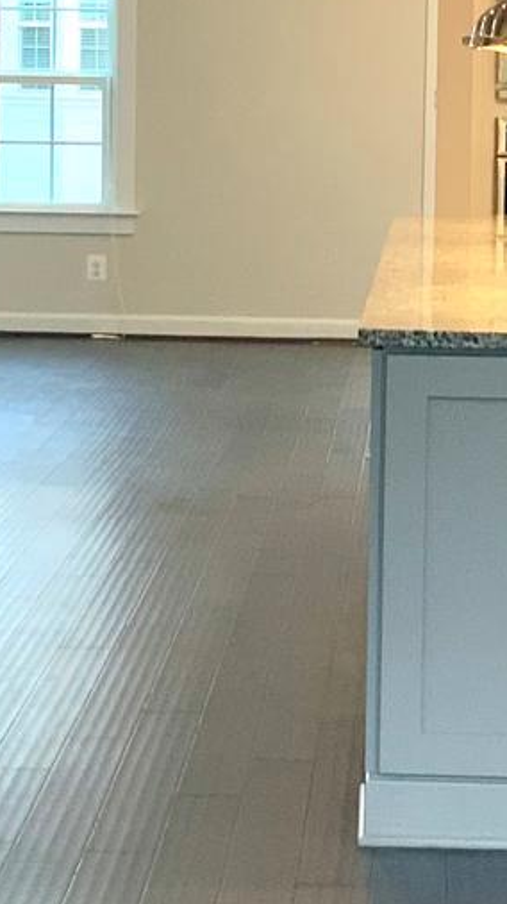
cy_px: 177
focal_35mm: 128
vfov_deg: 16.6
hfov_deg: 9.4
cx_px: 352
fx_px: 3064
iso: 80
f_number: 1.8
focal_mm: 3
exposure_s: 1/60
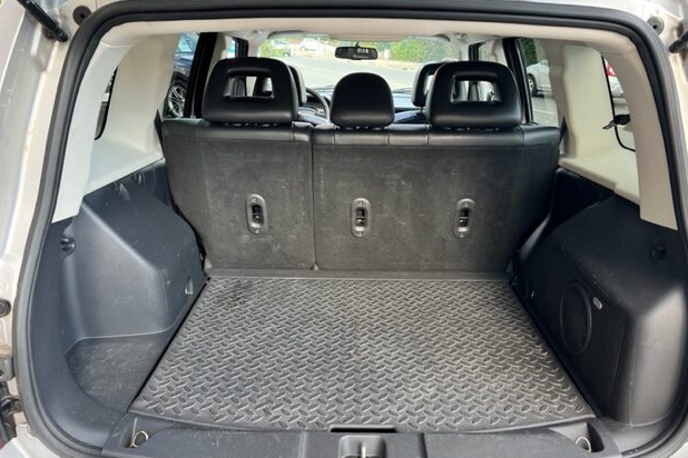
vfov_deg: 46.4
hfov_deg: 65.5
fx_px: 535
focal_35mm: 28
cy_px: 243
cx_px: 352
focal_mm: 5.7
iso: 80
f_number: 1.5
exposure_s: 1/121
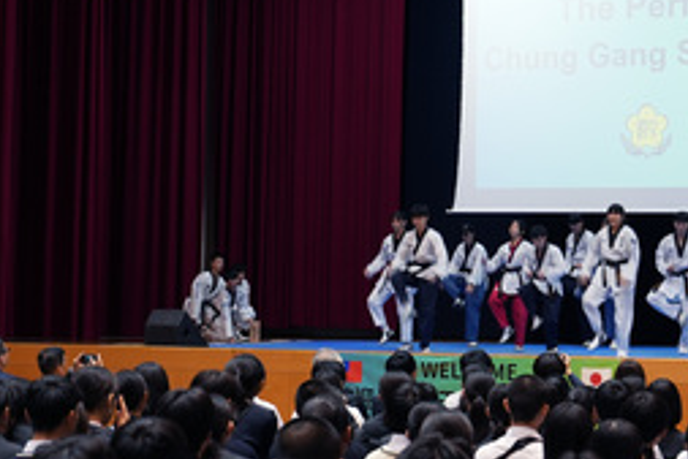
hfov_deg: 20.6
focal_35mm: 97
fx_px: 1855
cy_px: 224
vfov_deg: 14.1
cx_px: 617
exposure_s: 1/40
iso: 500
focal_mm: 35
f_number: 4
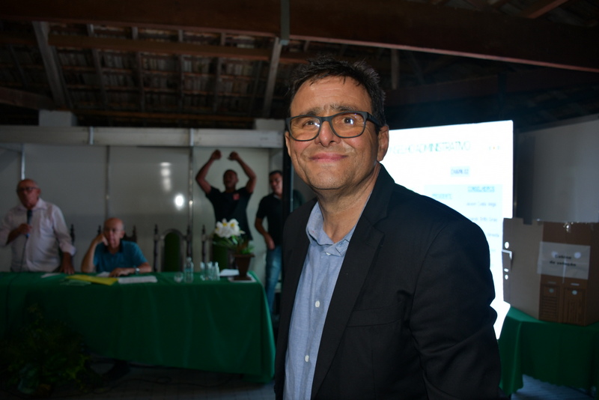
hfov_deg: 67.4
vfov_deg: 48.0
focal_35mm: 27
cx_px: 300
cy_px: 200
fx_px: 449
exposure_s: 1/160
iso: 200
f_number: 3.5
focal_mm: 18
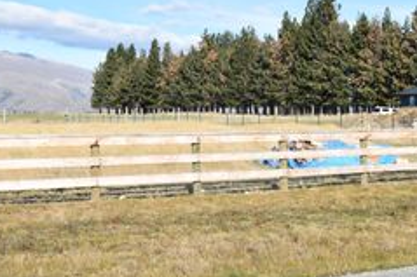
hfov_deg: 29.9
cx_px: 363
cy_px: 138
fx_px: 752
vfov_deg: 20.9
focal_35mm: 65
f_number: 10
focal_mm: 22
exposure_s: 1/400
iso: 200
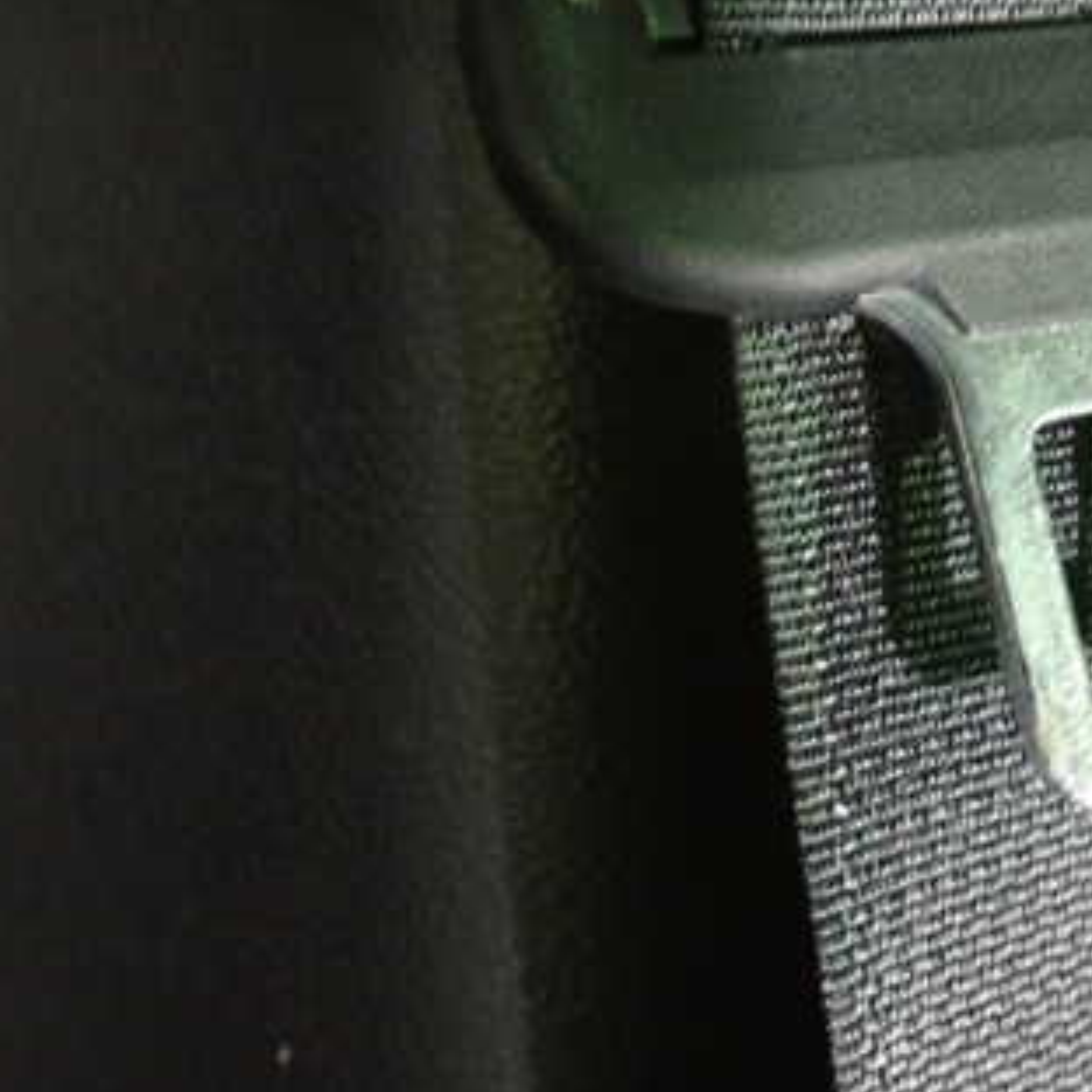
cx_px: 1008
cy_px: 410
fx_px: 1820
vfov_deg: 33.2
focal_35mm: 51
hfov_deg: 31.6
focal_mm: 5.4
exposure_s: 1/8
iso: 1000
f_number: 2.3
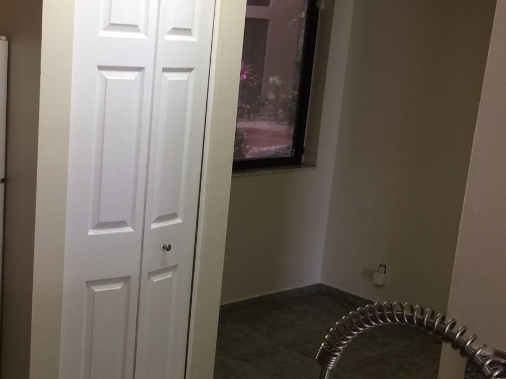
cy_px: 198
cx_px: 123
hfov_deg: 36.6
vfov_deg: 28.5
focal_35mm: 51
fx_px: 745
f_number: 2.2
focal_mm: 4.15
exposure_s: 1/30
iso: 50
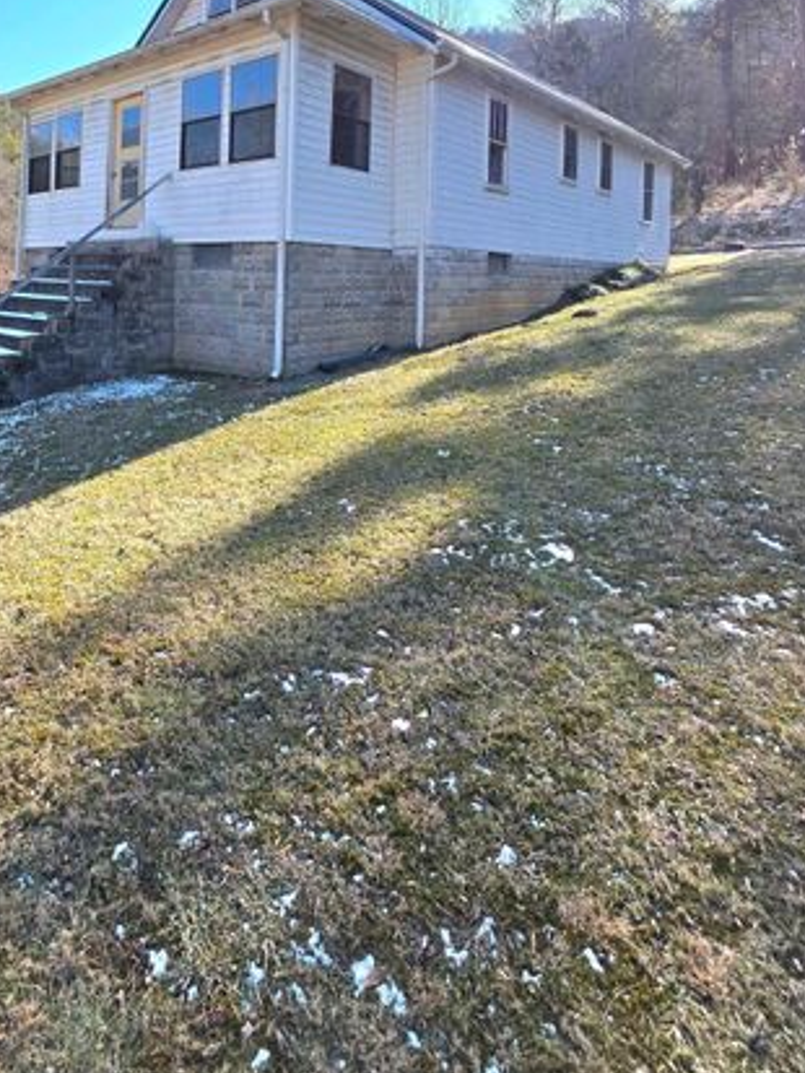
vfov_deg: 74.1
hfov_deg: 61.8
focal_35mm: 21
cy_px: 284
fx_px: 651
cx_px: 265
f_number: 1.9
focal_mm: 2.2
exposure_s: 1/1250
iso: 40
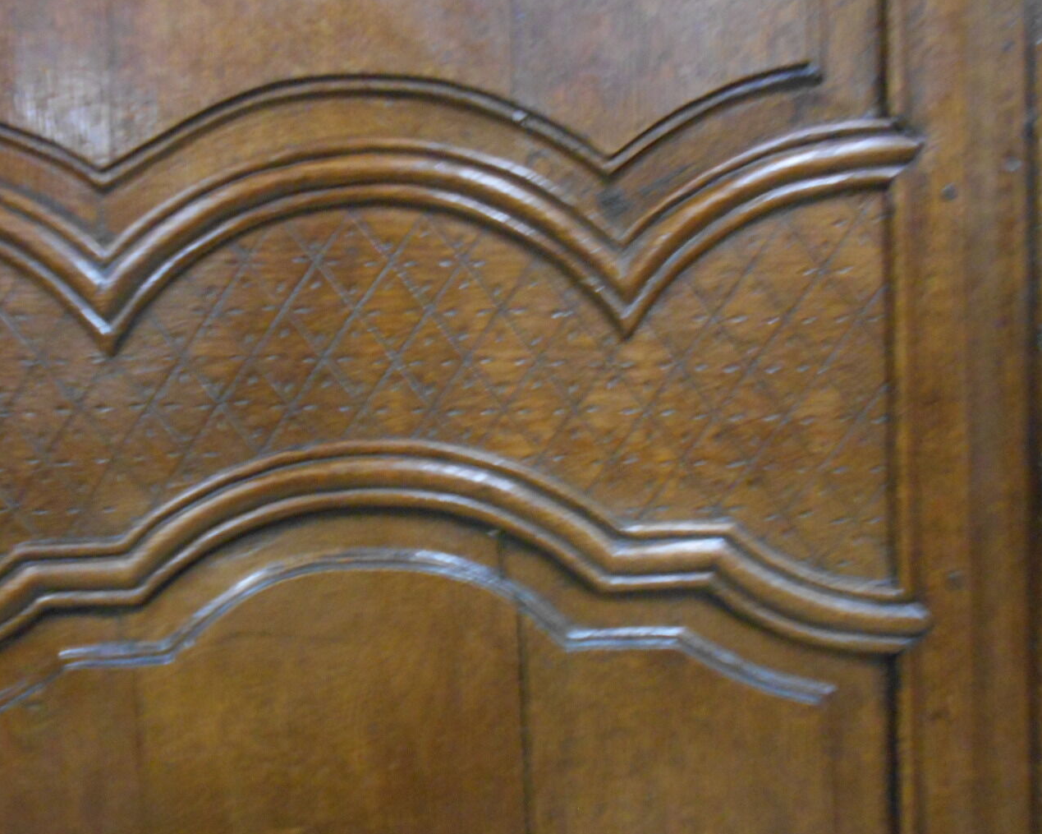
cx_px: 393
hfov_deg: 55.1
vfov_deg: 45.8
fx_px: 987
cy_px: 439
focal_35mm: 32
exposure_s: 1/10
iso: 800
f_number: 3.2
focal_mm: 4.6
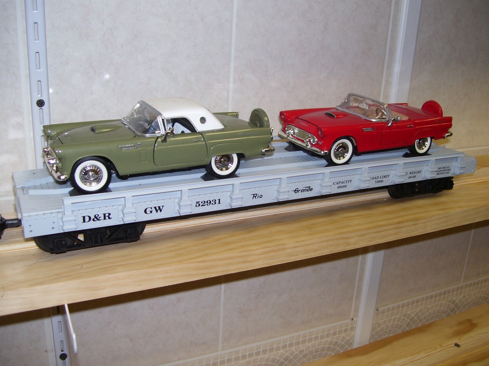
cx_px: 244
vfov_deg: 38.7
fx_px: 523
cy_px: 183
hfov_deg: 50.1
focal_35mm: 37
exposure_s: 1/60
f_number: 2.7
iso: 80
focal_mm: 6
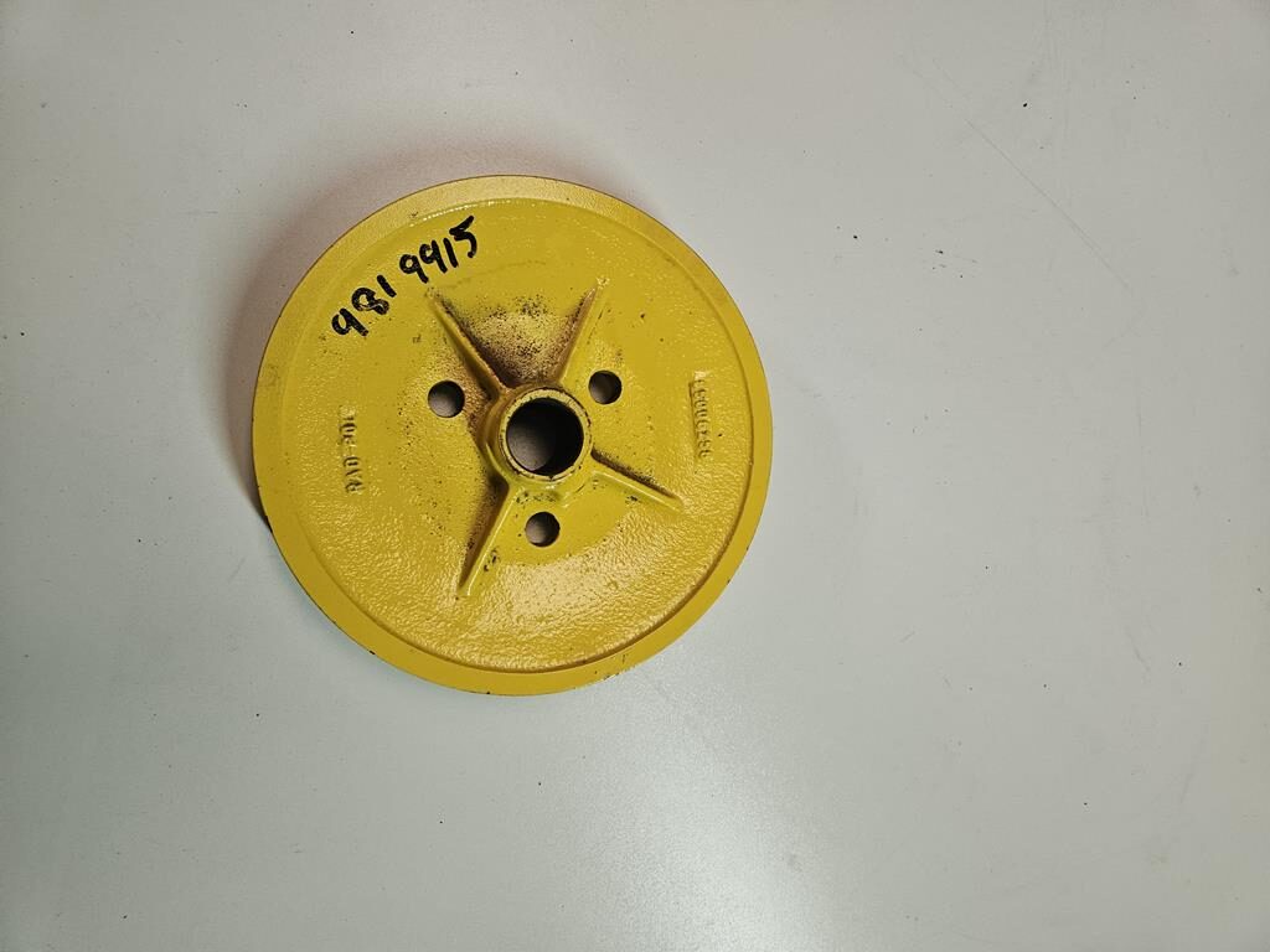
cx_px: 635
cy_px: 476
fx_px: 844
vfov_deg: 58.9
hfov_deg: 73.9
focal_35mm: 23
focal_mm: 5.4
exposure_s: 1/142
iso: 320
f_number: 1.8
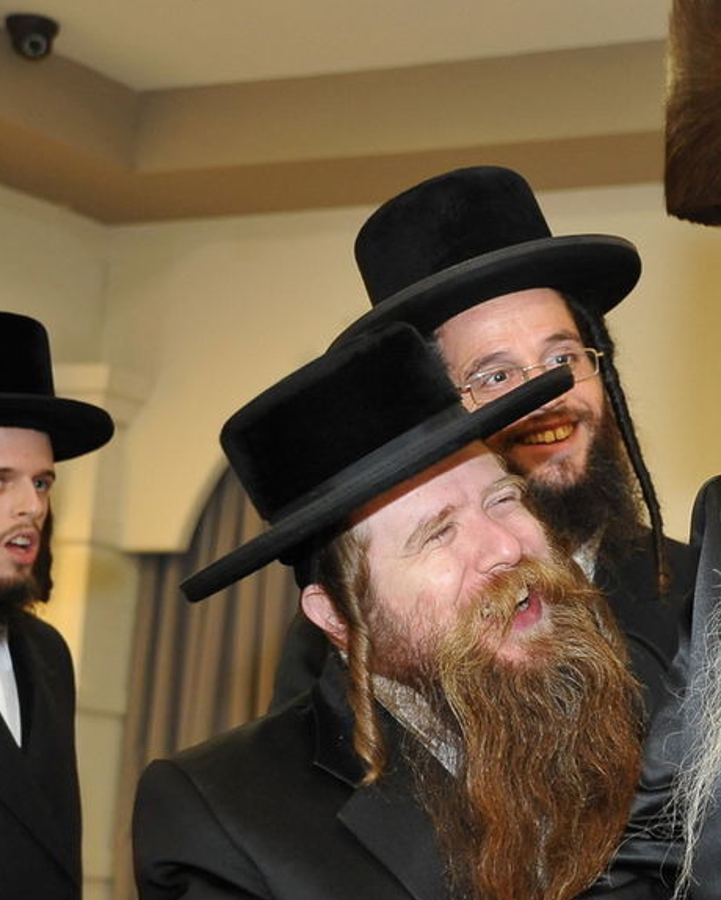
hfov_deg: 15.4
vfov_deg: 19.9
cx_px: 878
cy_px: 537
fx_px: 2558
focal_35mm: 96
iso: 2000
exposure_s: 1/125
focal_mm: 42
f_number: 4
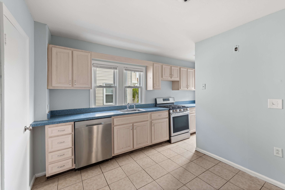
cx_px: 142
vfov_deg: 77.3
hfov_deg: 100.4
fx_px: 119
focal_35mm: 15
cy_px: 95
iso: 250
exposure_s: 1/4
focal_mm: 15
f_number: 8
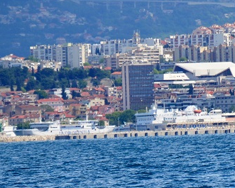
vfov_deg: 1.5
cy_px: -29
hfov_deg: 1.9
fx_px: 7068
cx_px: 285
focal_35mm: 1016
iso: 400
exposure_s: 1/2000
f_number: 5.6
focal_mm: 240
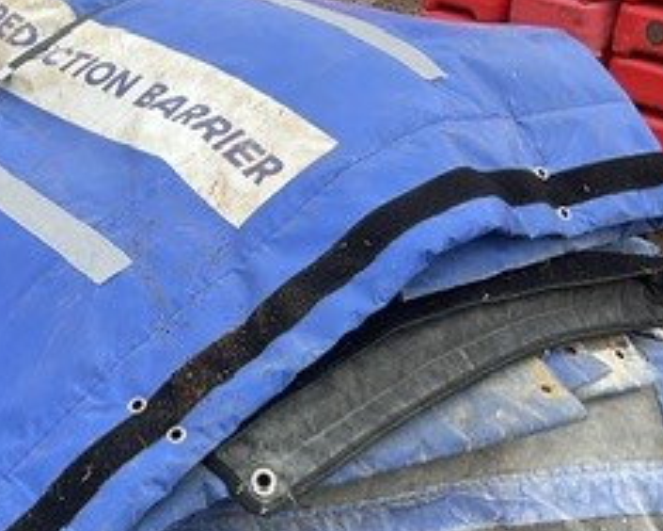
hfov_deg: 24.3
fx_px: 1511
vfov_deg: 19.8
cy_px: 376
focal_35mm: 77
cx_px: 118
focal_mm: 3
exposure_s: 1/1015
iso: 16
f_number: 1.8
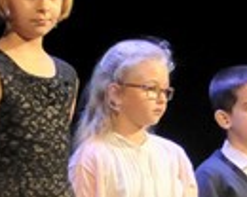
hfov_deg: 6.3
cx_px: 224
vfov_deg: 5.1
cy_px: 203
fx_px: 2222
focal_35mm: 304
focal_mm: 28
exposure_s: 1/30
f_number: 4
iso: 2000
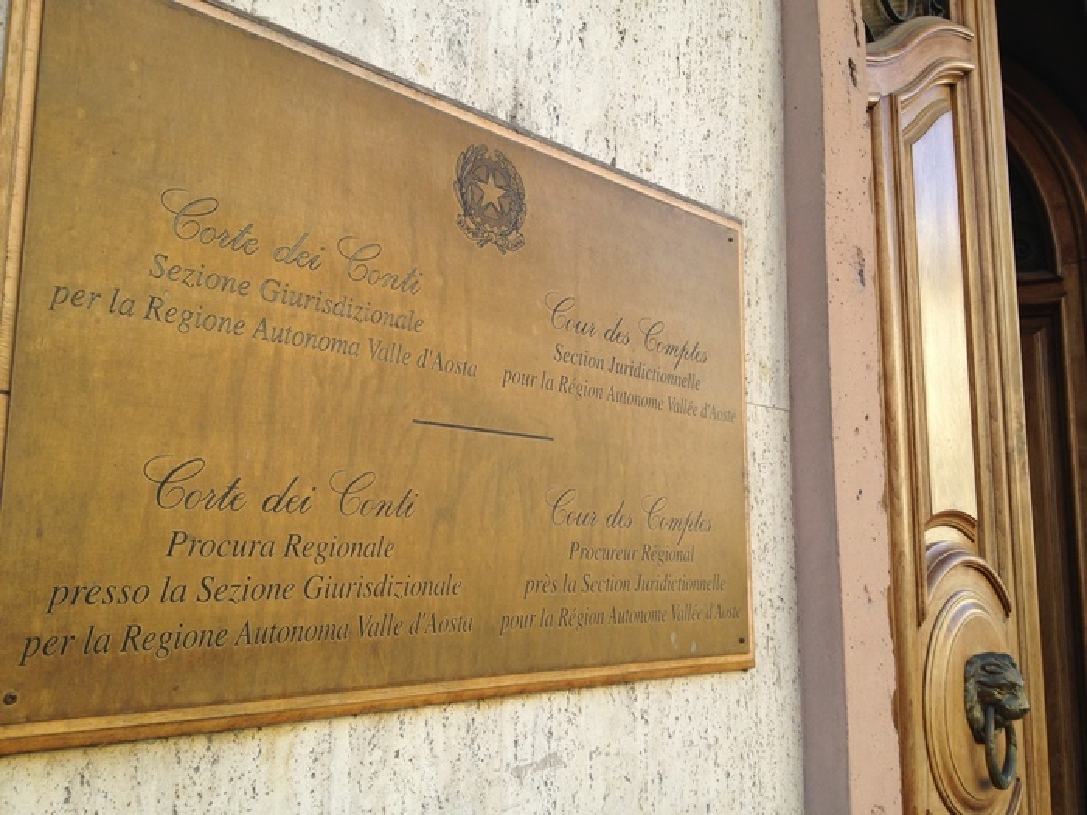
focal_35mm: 35
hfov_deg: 52.6
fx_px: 1099
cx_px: 544
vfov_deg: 40.7
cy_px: 408
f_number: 2.4
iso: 50
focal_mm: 4.28
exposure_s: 1/263
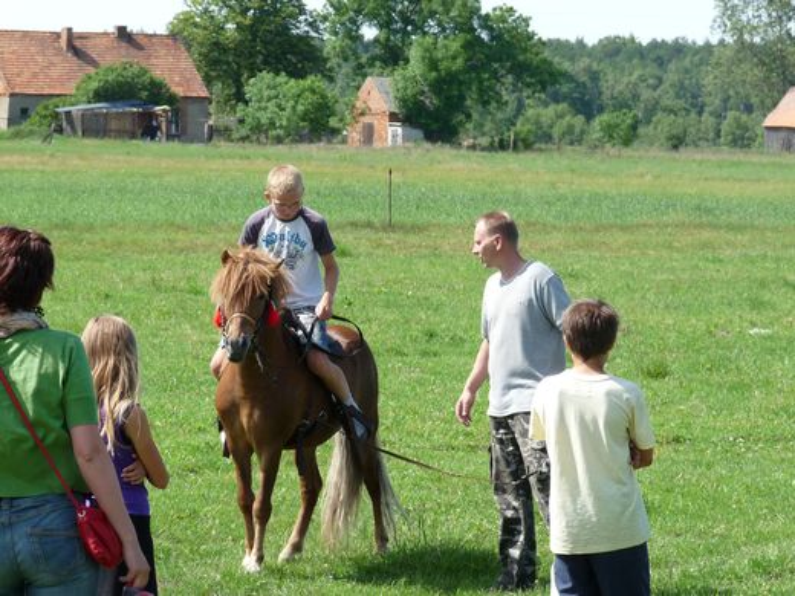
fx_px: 5236
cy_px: 298
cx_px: 398
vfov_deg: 6.5
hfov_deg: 8.7
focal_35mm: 228
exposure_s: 1/500
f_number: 5
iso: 200
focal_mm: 40.5
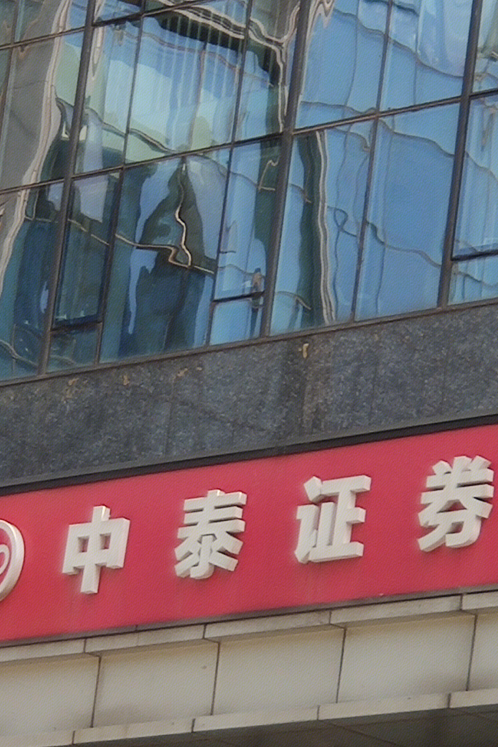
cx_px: 138
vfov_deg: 7.5
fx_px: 5706
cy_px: 469
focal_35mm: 275
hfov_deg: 5.0
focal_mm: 6.22
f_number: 2.2
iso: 100
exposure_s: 1/362
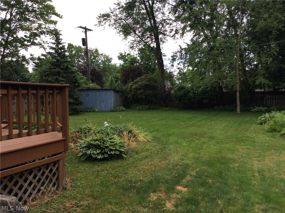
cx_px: 142
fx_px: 263
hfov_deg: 56.9
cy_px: 106
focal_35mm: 32
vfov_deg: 44.0
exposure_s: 1/937
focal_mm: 3.3
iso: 32
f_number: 2.4
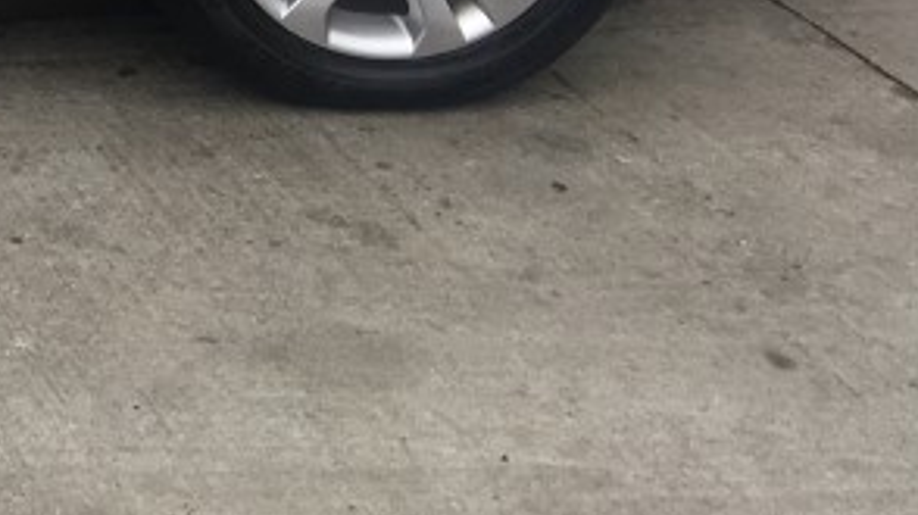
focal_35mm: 110
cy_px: -462
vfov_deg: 10.3
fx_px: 2676
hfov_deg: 16.7
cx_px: -643
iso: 25
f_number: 2.2
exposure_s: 1/283
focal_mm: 4.15
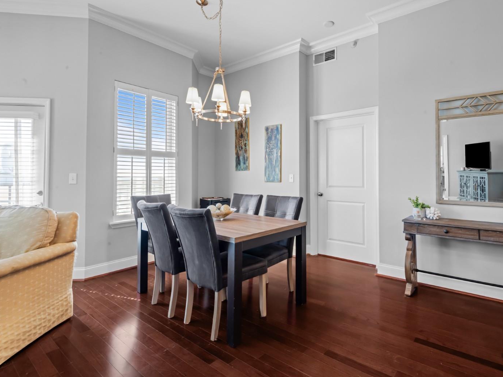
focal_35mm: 18
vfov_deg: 71.6
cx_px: 284
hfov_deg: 87.3
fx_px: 261
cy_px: 184
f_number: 14
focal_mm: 16
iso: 400
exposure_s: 1/1.67
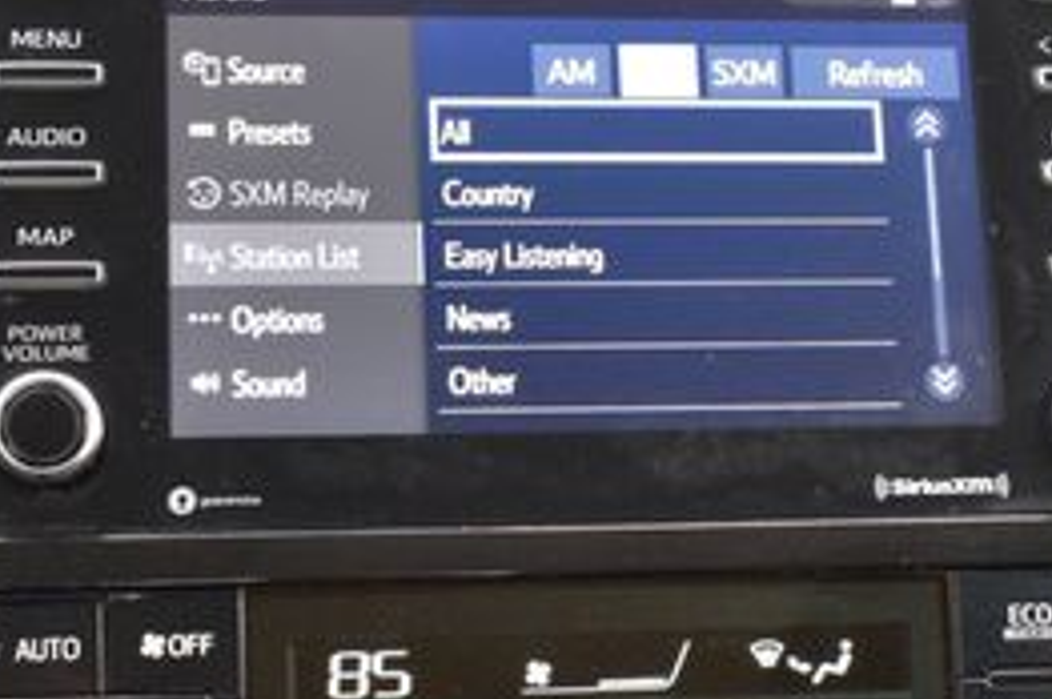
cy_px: 366
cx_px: 590
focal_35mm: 88
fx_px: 2568
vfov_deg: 15.5
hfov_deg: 23.1
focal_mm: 24
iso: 1000
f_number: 6.3
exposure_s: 1/15
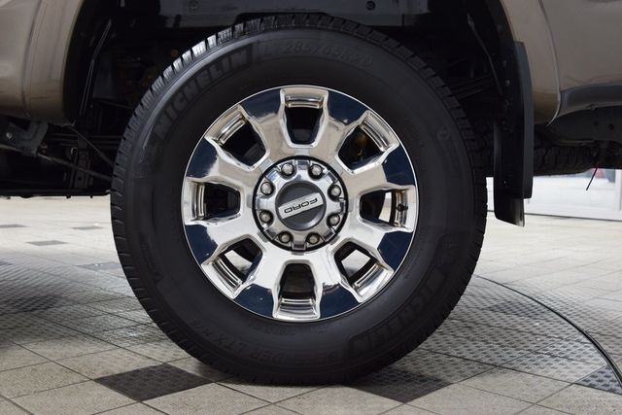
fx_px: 726
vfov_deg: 31.9
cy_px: 208
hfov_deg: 46.4
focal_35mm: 42
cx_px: 311
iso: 1000
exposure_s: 1/15
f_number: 6.3
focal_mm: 28
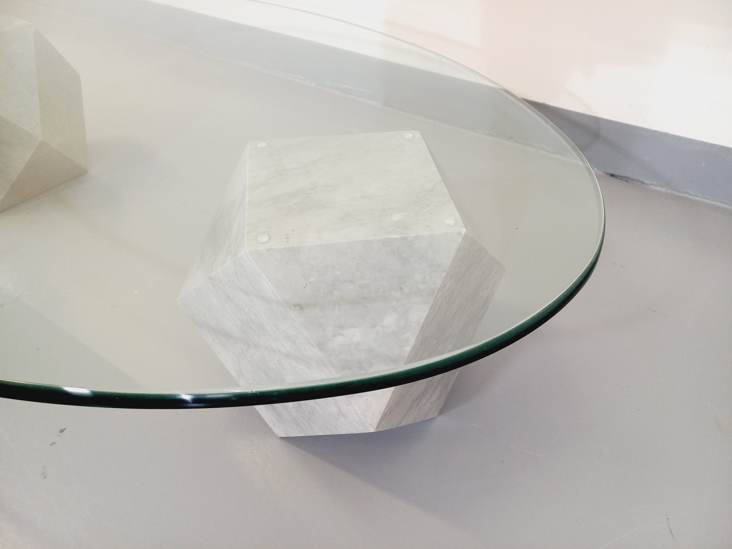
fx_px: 529
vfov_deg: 54.9
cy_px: 274
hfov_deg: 69.4
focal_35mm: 25
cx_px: 366
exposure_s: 1/49
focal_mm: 4.65
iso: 160
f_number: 1.8
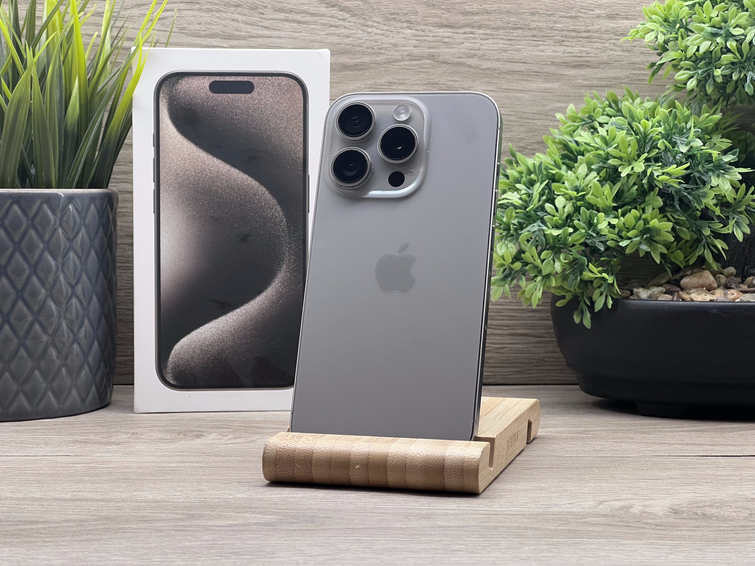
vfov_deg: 19.1
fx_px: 1679
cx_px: 378
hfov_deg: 25.3
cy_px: 283
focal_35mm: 77
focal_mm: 9
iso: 80
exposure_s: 1/100
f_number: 2.8
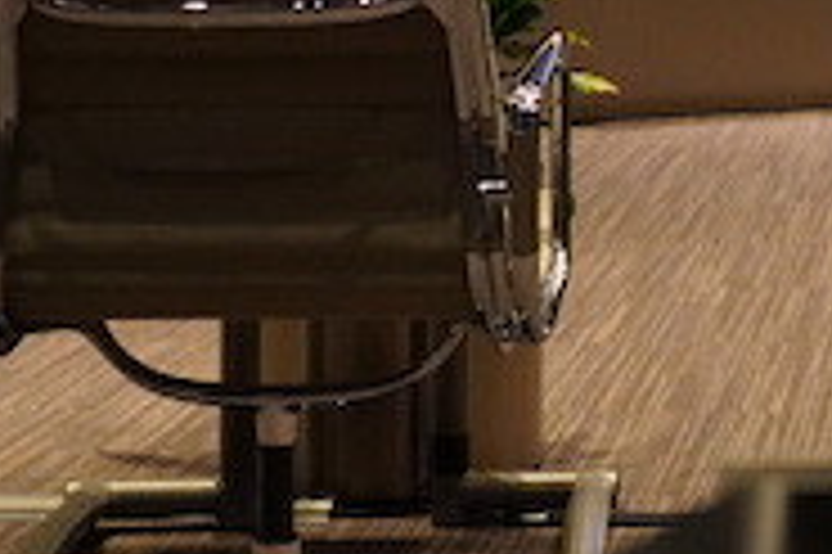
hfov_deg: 16.2
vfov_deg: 10.9
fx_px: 2794
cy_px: -254
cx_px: 1034
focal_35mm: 121
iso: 4000
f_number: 3.5
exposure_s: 1/160
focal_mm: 28
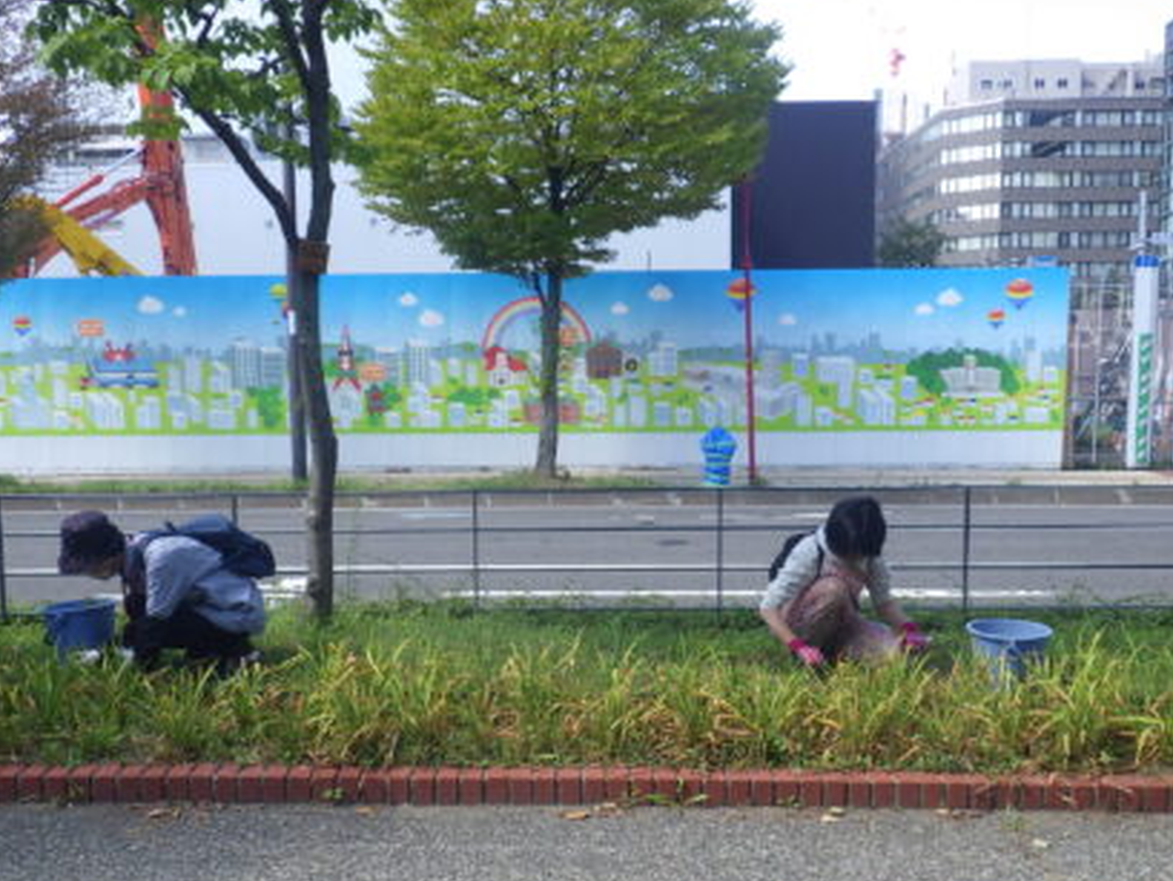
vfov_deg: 36.4
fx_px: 1322
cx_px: 575
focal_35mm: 39
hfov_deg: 47.8
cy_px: 593
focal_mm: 5
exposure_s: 1/200
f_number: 4.2
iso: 125
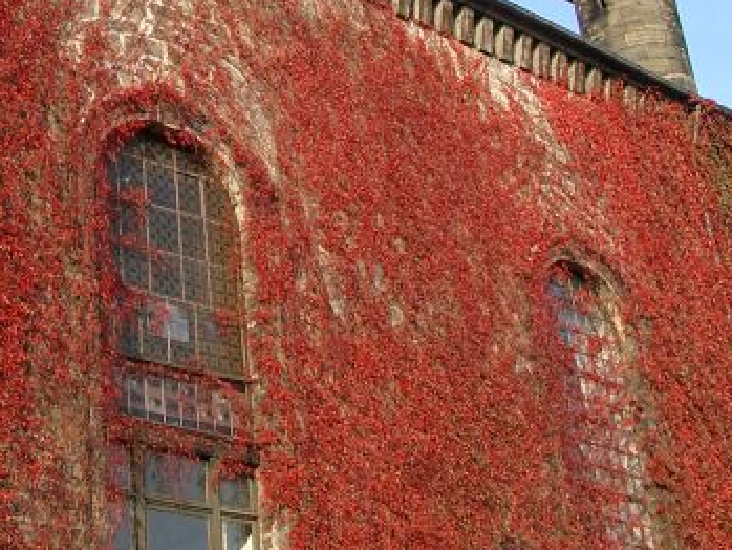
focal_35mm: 78
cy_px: -15
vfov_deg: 18.4
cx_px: -15
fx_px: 1650
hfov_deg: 23.8
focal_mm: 7.13
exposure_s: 1/222
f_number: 4
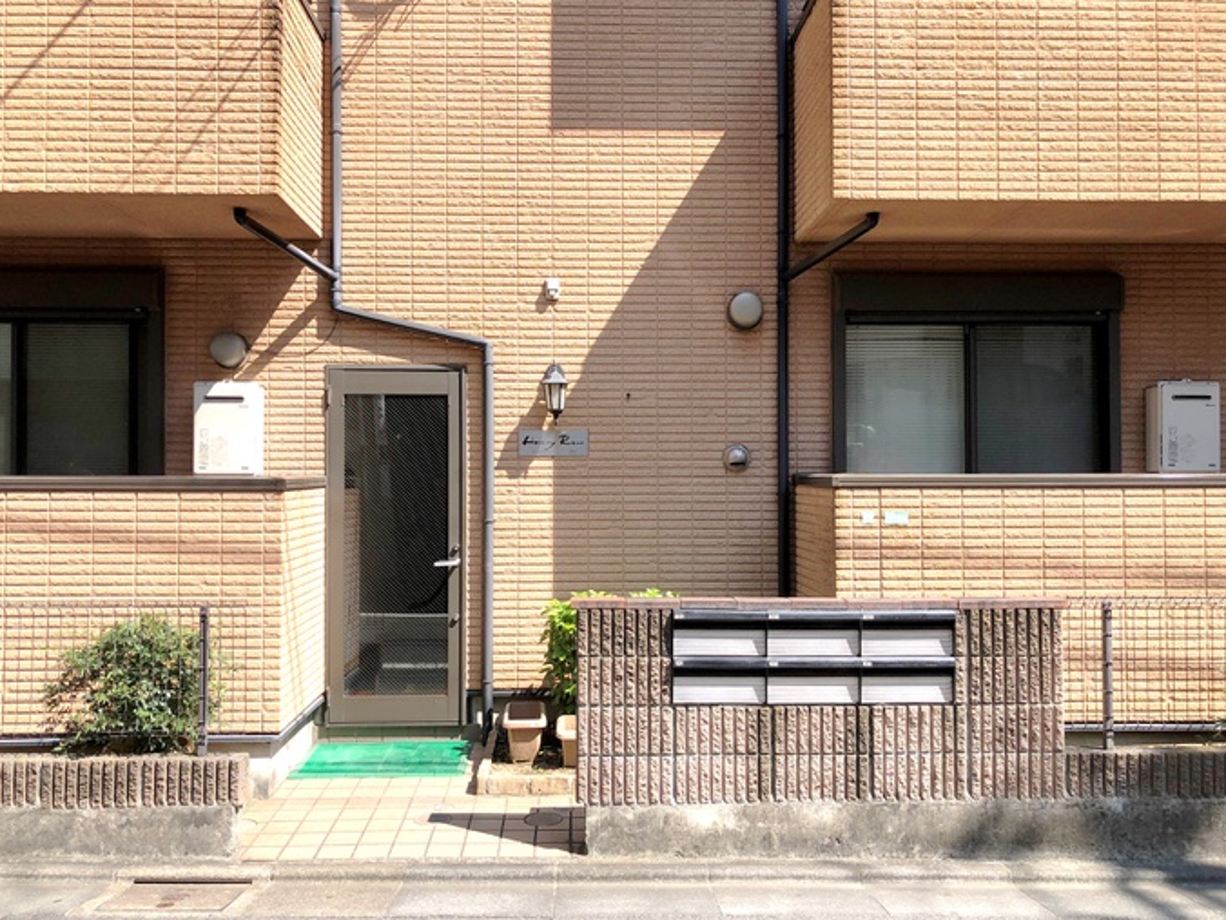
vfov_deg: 48.2
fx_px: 1027
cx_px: 608
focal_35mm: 29
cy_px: 469
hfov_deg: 61.7
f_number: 1.8
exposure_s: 1/787
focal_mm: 3.99
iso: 20
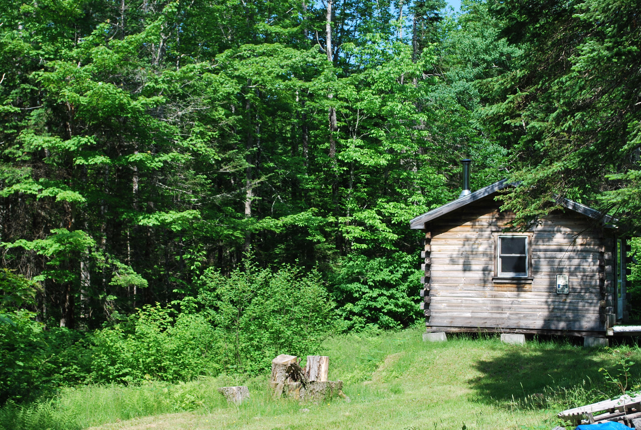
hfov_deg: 33.3
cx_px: 320
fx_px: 1071
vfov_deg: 22.7
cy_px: 215
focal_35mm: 60
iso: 100
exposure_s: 1/200
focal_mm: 40
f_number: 7.1
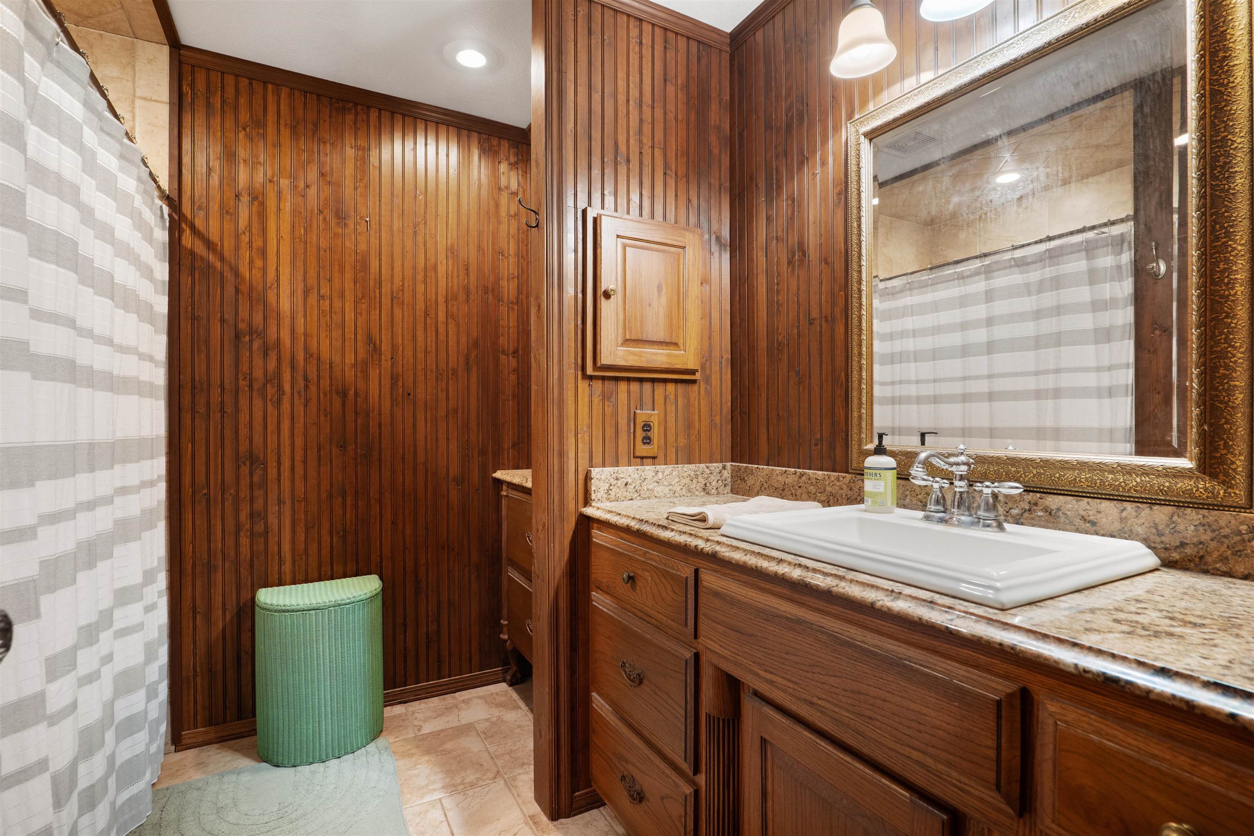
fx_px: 557
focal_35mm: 16
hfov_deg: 96.7
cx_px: 627
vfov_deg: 73.7
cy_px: 418
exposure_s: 1/4
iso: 1250
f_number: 6.3
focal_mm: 16
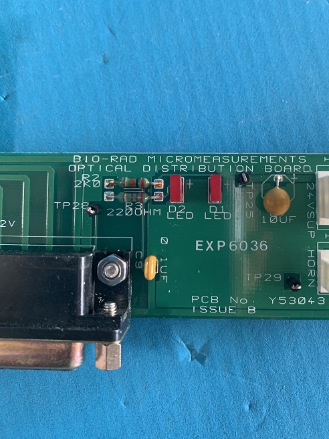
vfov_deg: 56.3
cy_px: 174
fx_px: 406
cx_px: 194
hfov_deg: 44.0
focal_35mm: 32
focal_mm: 4.25
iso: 200
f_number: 1.8
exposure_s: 1/60
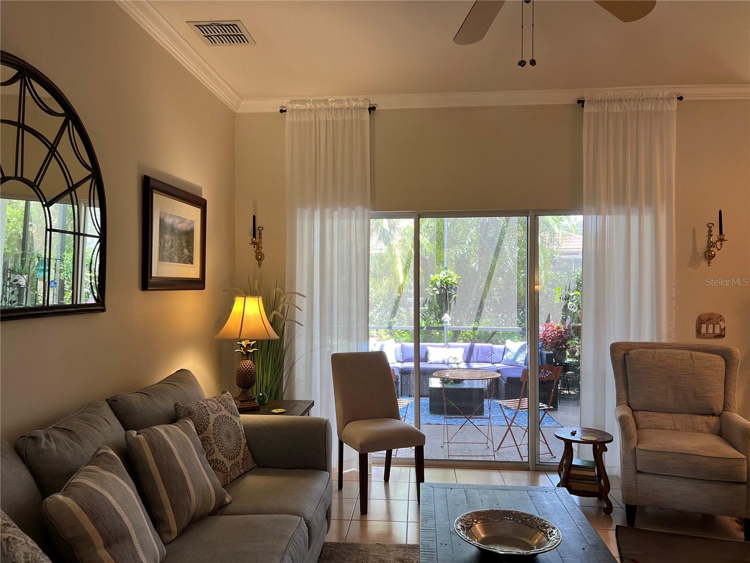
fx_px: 563
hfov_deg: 67.3
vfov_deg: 53.1
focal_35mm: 26
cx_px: 375
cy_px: 282
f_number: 1.5
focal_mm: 5.7
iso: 100
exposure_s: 1/120
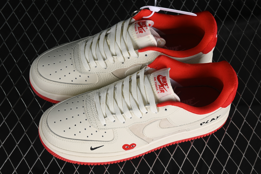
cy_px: 87
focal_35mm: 75
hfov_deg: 27.0
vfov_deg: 18.2
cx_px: 130
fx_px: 544
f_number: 8
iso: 160
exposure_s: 1/60
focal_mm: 50
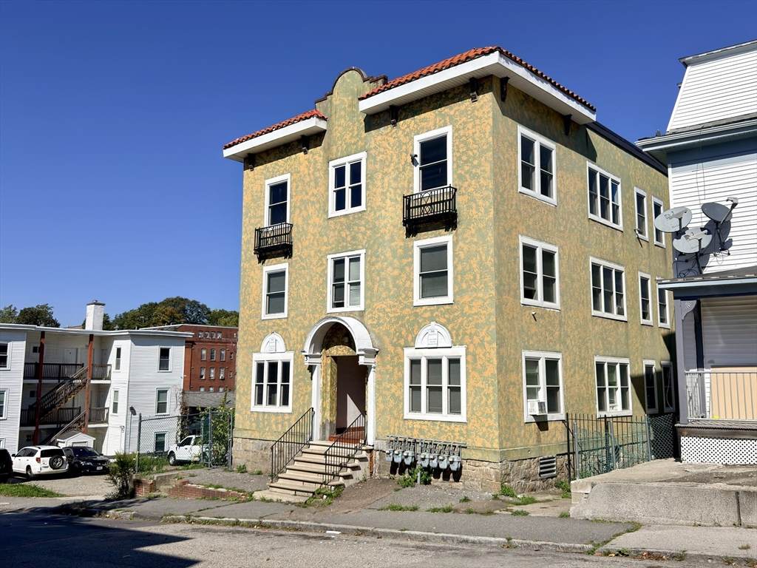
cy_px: 284
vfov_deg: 44.2
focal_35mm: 32
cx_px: 378
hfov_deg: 56.8
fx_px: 700
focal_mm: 6.76
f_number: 1.78
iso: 64
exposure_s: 1/7752
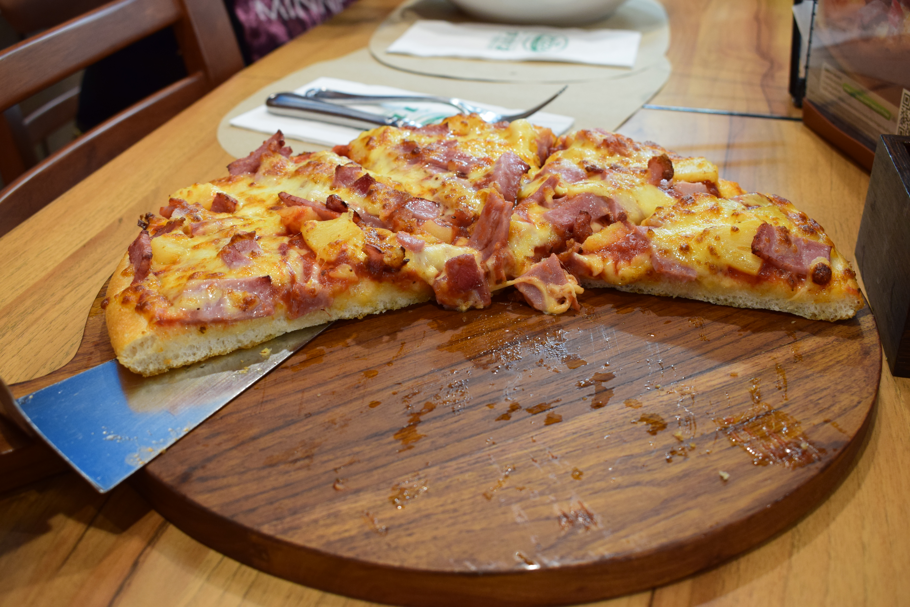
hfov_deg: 51.3
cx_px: 455
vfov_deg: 35.5
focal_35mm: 38
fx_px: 948
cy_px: 304
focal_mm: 25
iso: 900
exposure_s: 1/15
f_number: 6.3
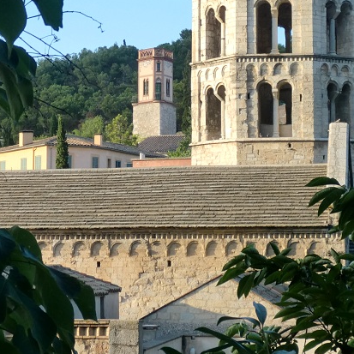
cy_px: 94
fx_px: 1481
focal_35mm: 128
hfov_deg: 13.6
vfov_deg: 13.6
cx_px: 161
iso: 64
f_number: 4.6
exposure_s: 1/160
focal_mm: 13.1
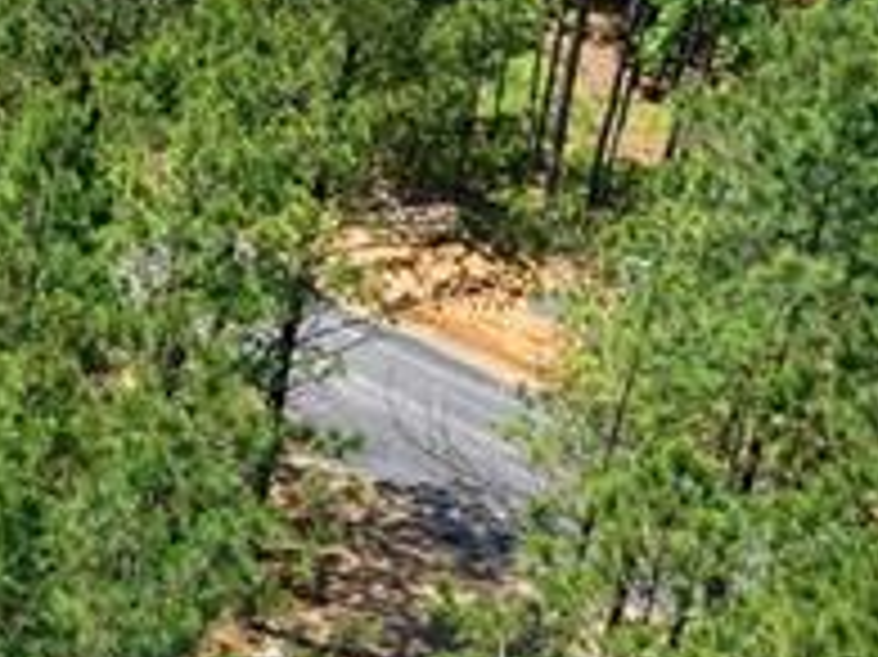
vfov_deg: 11.7
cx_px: -1202
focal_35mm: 126
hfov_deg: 12.4
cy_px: 144
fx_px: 3194
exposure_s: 1/1600
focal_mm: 12.29
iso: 160
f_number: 2.8
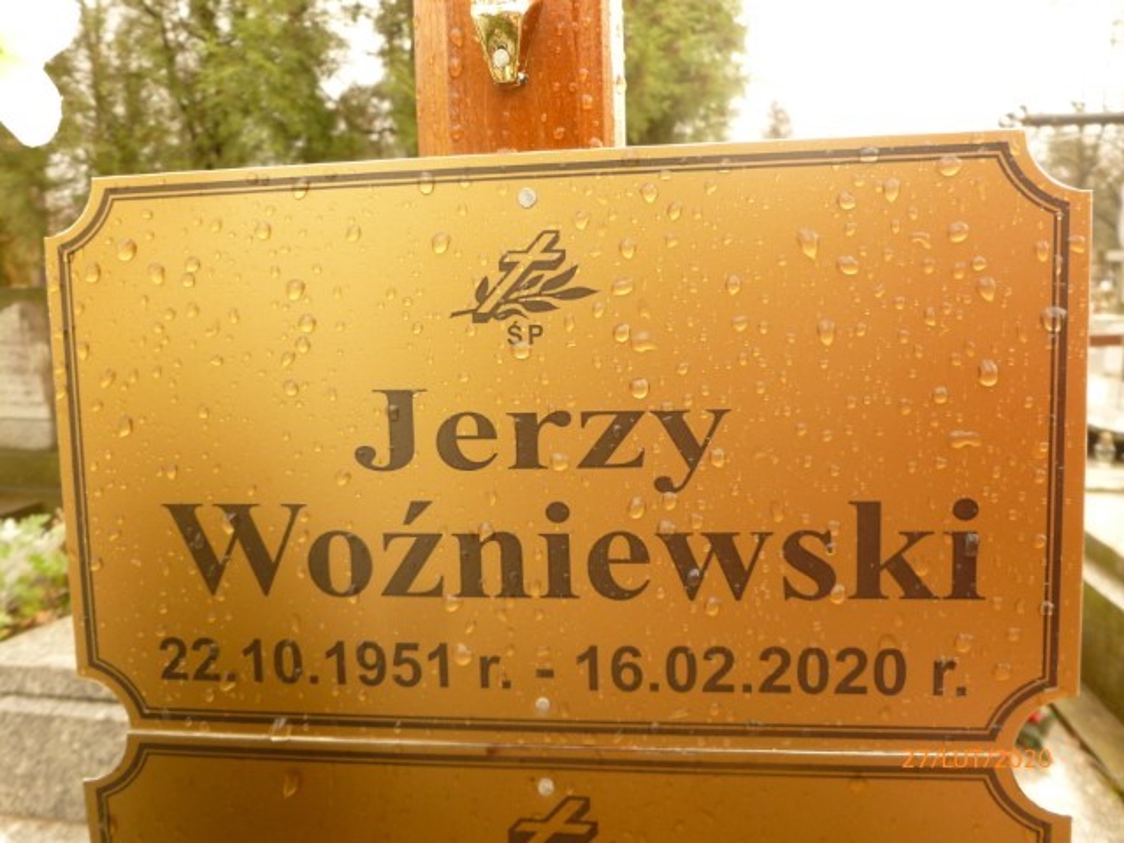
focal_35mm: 28
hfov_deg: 63.4
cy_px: 422
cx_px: 562
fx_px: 909
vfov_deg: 49.7
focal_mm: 5
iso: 200
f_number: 3.3
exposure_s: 1/100
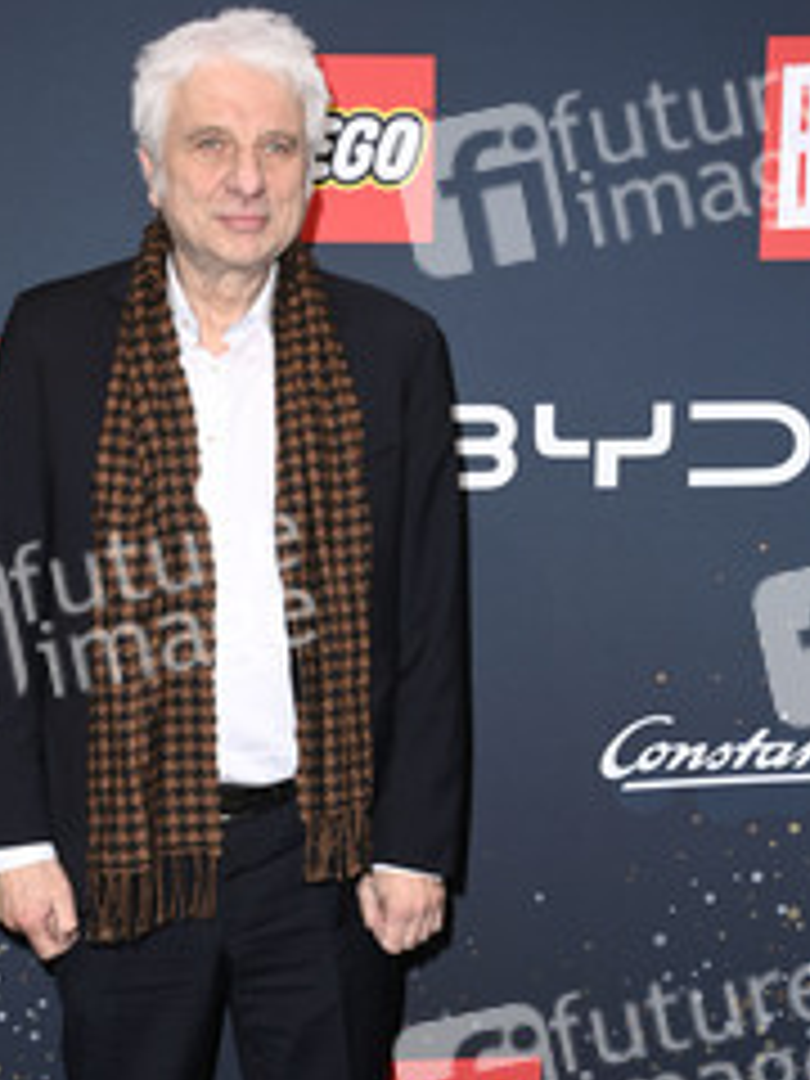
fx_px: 2402
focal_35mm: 77
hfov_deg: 19.0
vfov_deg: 25.0
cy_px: 846
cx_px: 216
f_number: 5.6
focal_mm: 48
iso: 320
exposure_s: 1/250
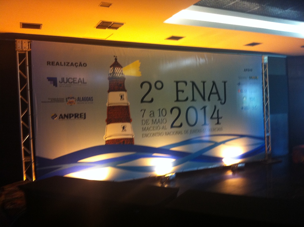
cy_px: 114
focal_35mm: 35
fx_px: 307
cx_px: 152
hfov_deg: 52.7
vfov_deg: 40.6
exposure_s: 1/15
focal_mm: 3.85
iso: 125
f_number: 2.8
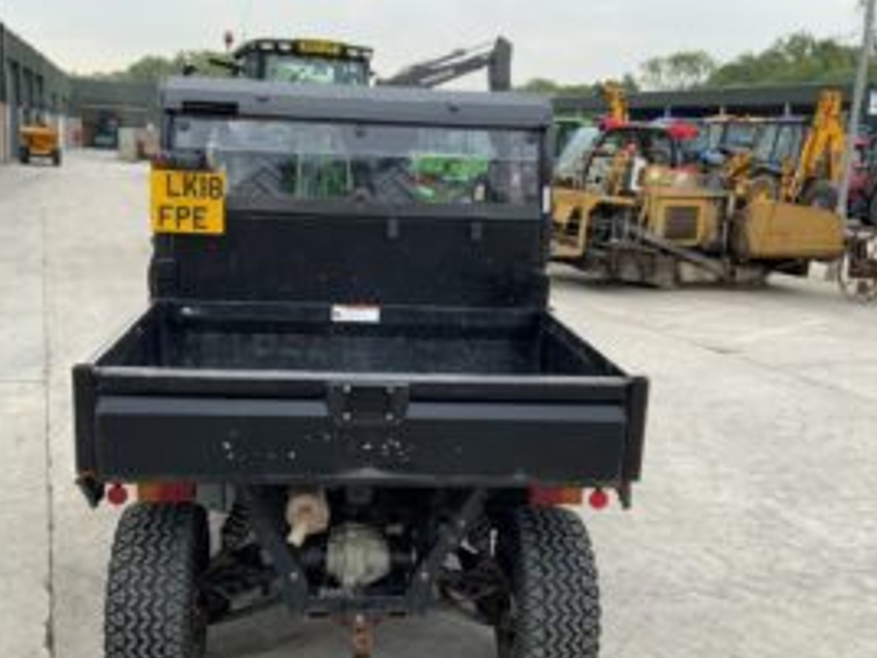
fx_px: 988
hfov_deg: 47.8
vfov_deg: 36.7
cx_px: 396
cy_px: 386
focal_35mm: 39
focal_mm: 3
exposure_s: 1/375
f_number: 1.8
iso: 16
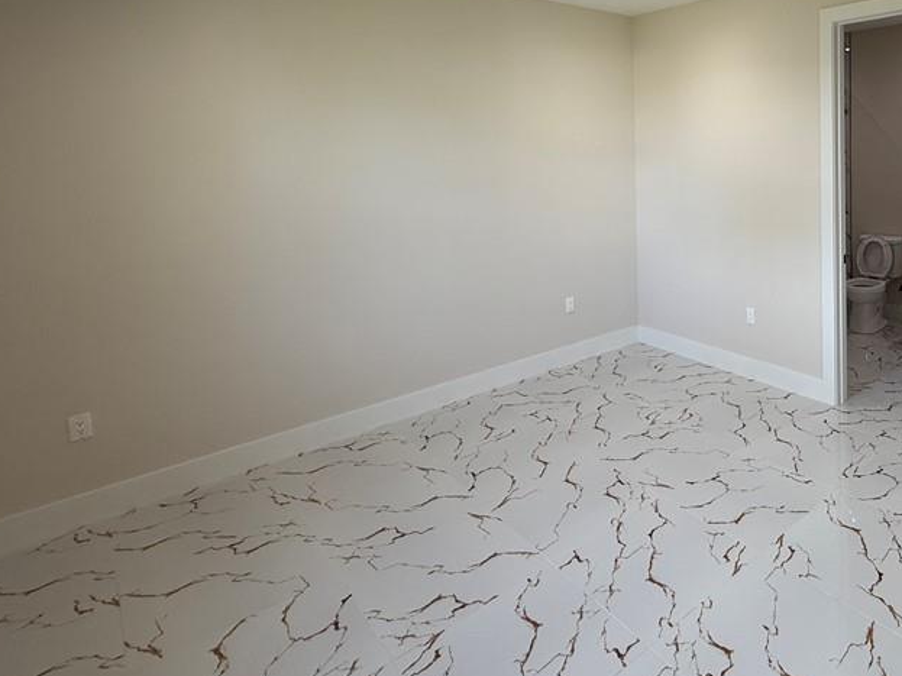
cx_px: 722
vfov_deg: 55.9
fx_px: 599
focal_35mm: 23
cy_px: 165
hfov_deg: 67.0
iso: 100
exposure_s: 1/120
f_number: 2.2
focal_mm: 2.22
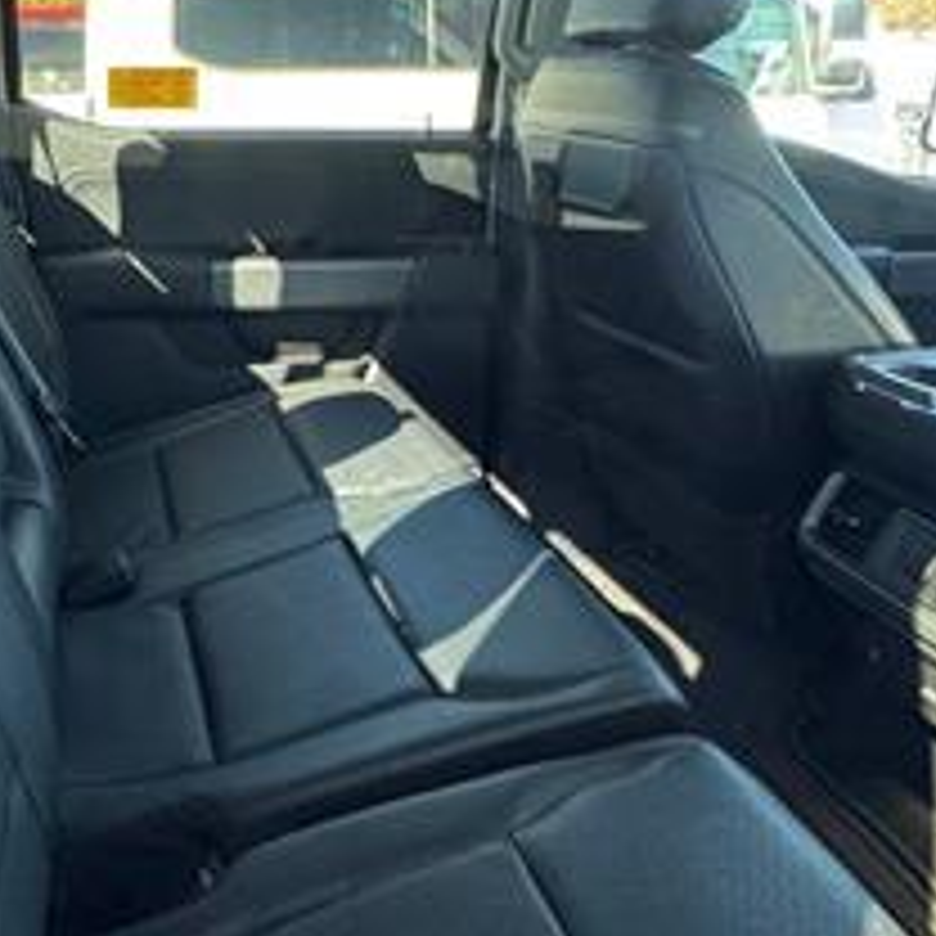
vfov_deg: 43.6
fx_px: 1162
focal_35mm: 38
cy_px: 364
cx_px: 252
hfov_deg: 42.7
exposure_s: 1/60
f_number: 2.2
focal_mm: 2.22
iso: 500
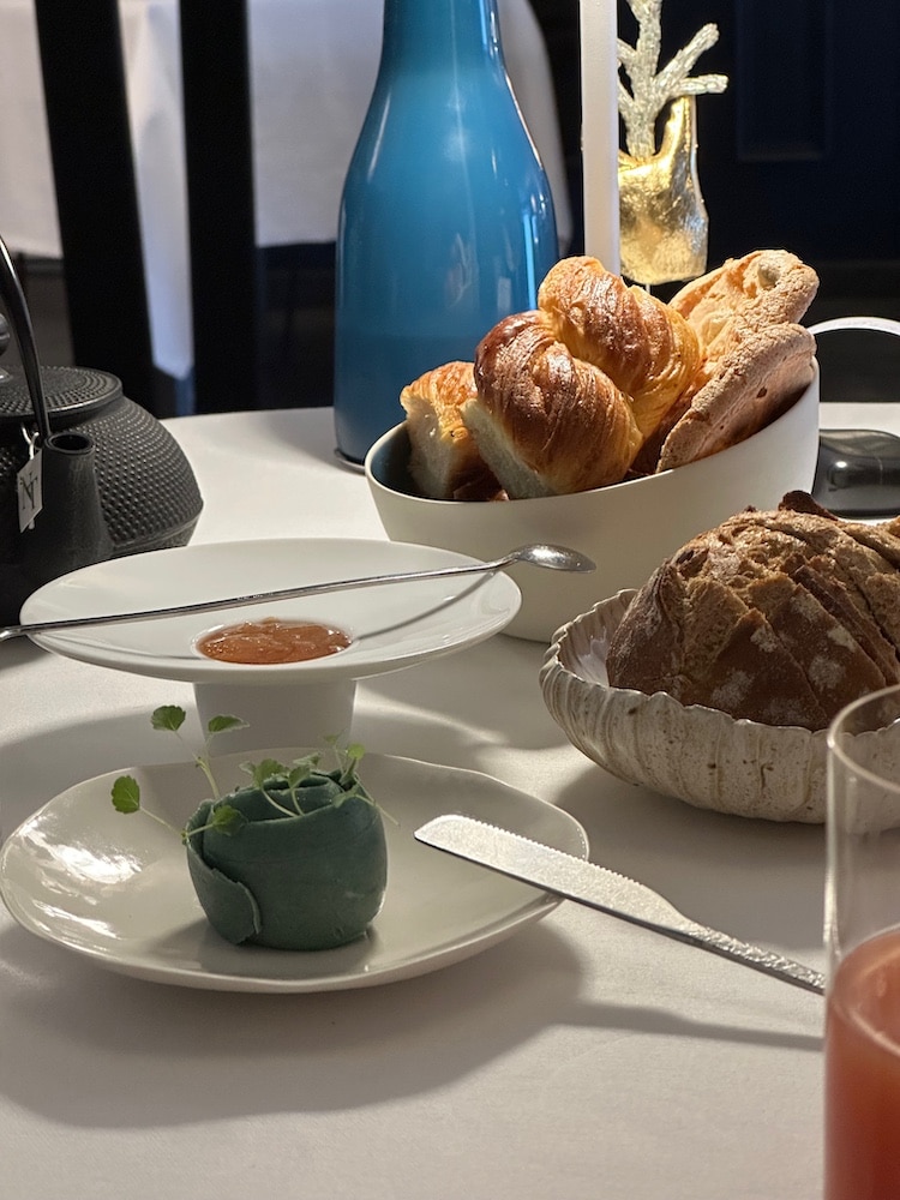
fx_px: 2669
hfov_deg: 19.1
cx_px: 450
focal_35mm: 77
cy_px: 600
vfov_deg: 25.3
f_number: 2.8
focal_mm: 9
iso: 500
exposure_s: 1/50
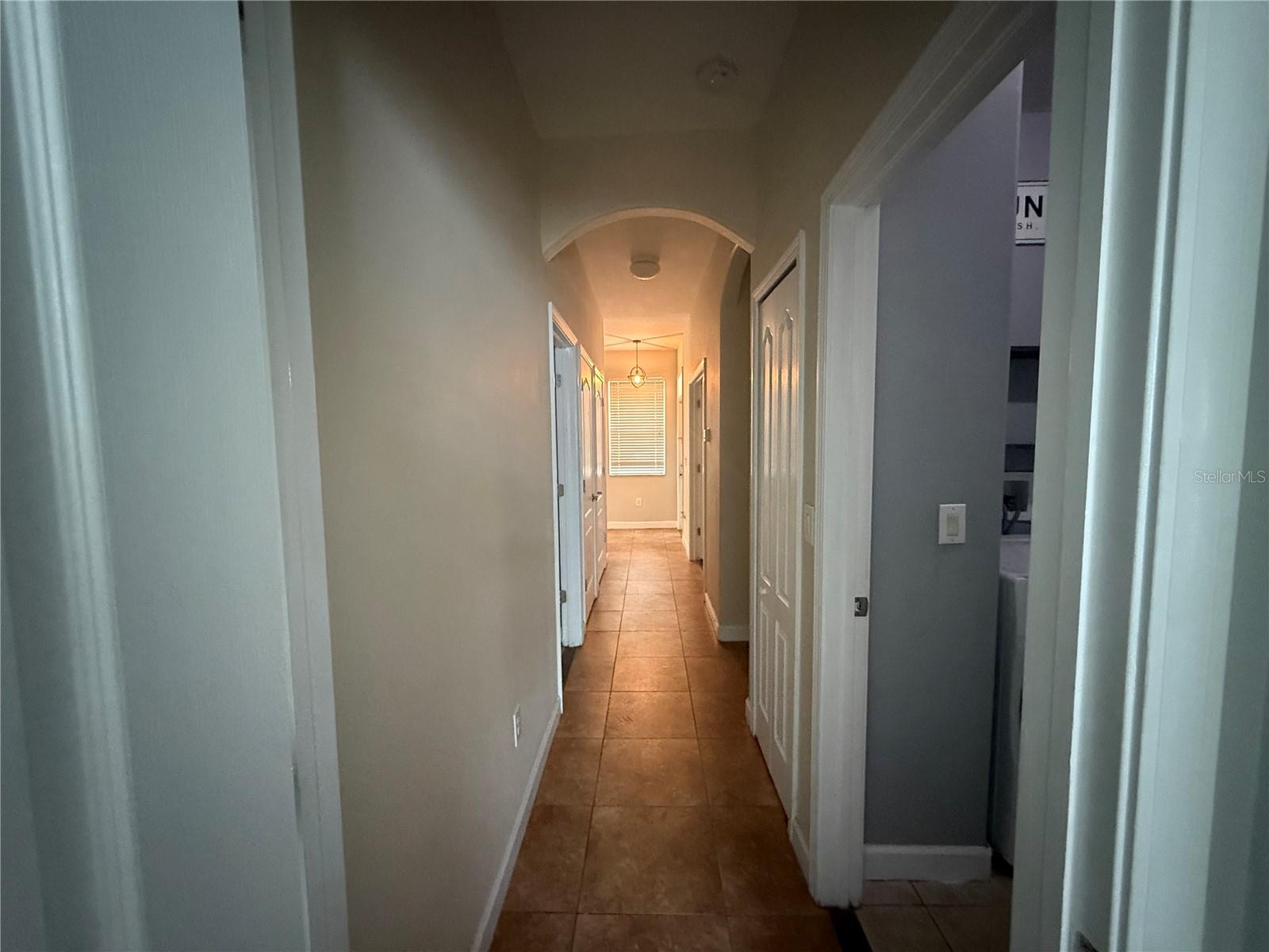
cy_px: 476
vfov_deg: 85.7
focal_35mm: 14
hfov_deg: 102.1
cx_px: 634
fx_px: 513
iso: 1000
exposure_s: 1/40
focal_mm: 2.22
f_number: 2.2
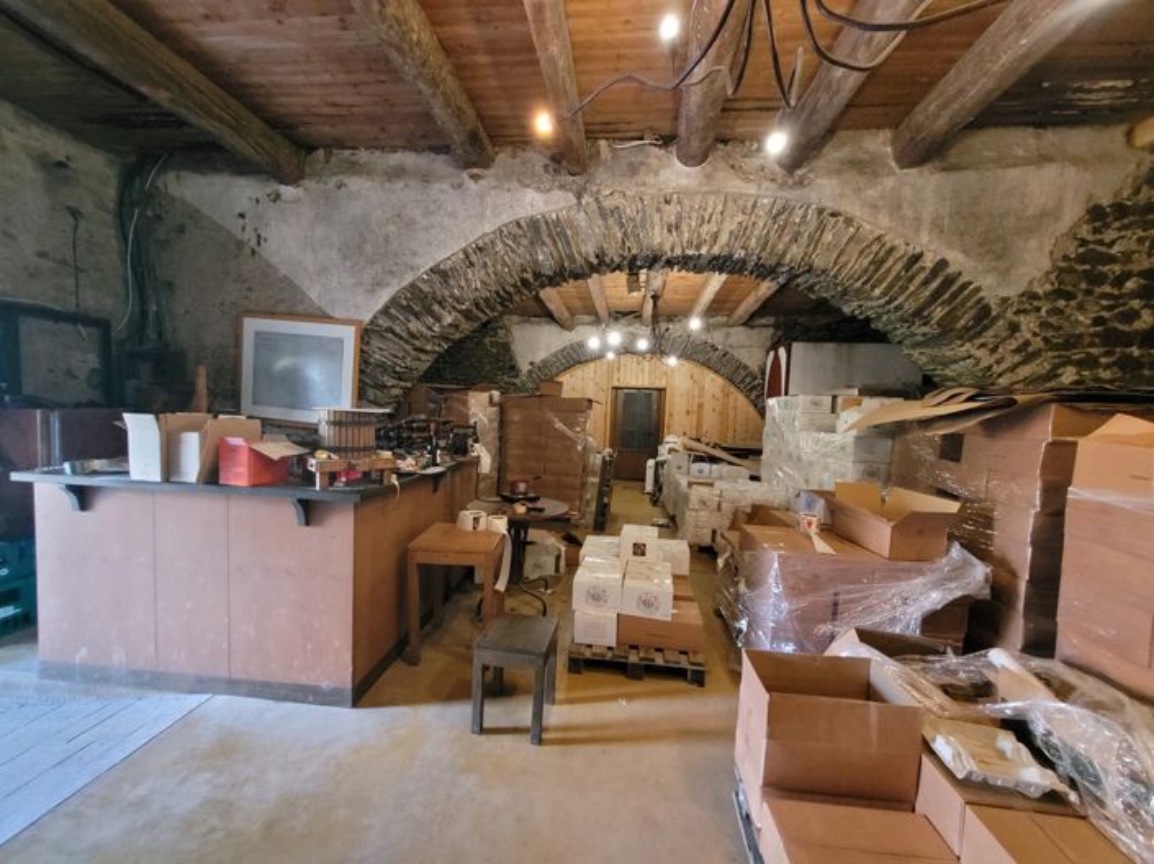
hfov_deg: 106.2
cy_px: 432
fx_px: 433
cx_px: 577
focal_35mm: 13
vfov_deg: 89.9
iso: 1000
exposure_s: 1/25
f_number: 2.2
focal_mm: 1.74
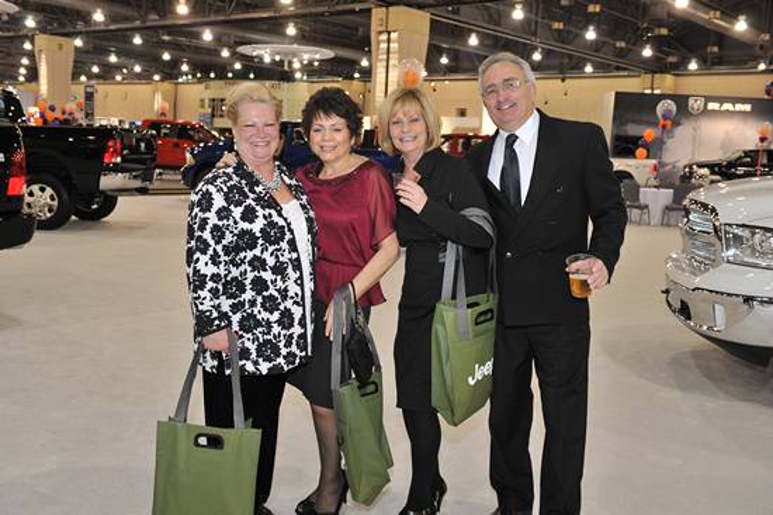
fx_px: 815
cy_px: 258
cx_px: 386
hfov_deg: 50.7
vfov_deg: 35.0
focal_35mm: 38
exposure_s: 1/125
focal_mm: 38
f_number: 5.6
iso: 1250
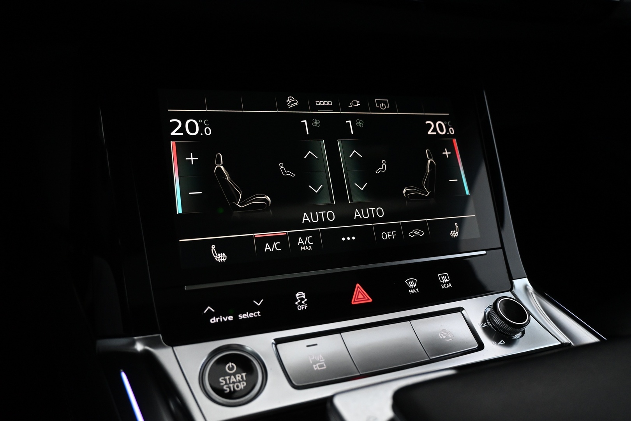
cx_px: 316
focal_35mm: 26
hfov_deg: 68.9
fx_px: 460
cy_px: 210
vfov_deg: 49.1
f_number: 4
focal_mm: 17.5
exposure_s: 1/30
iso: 1600
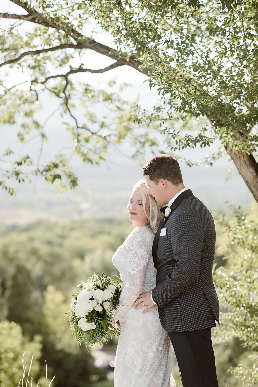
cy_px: 194
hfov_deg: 16.1
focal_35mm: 85
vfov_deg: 23.9
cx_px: 129
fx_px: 913
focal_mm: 85
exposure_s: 1/2000
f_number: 2.5
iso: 200
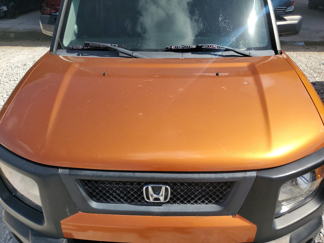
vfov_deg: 53.1
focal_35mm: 26
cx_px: 162
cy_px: 122
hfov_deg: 67.3
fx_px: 243
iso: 50
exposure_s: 1/3333
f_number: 1.5
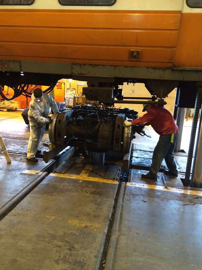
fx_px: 226
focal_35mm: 29
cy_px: 135
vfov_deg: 61.7
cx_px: 101
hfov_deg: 48.2
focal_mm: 4.15
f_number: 2.2
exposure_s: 1/17
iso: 250
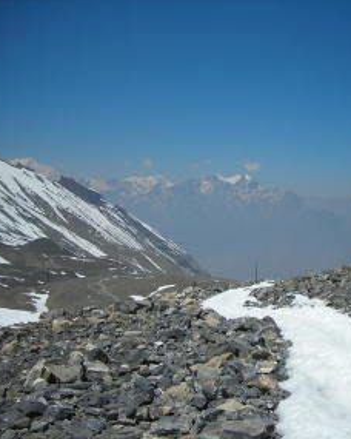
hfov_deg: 29.9
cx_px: 248
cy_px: 219
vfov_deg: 37.3
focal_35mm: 50
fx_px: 649
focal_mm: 6.3
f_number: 6.4
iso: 50
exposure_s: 1/402
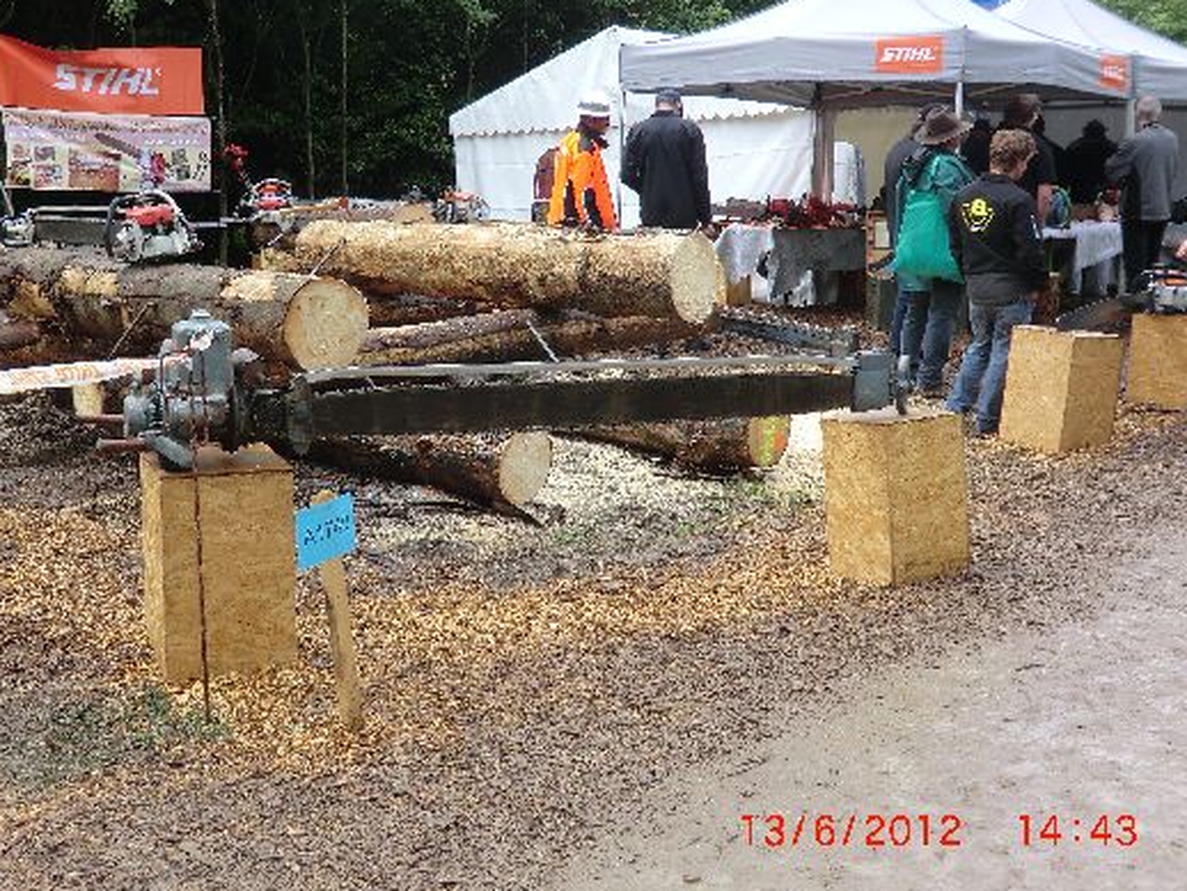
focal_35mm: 42
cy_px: 394
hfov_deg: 44.6
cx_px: 495
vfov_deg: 34.3
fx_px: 1441
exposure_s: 1/200
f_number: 3.6
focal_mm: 6.1
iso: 64
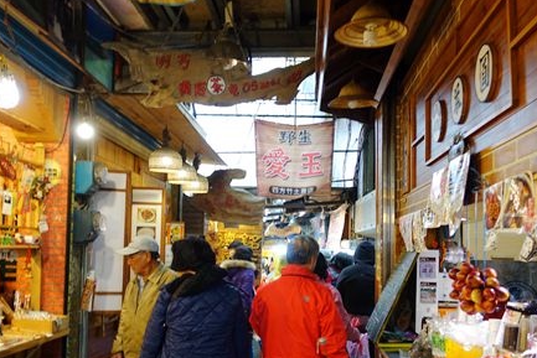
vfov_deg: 36.7
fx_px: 537
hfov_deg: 53.1
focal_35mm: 36
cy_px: 224
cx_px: 268
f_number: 1.8
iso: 250
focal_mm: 8.8
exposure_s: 1/30
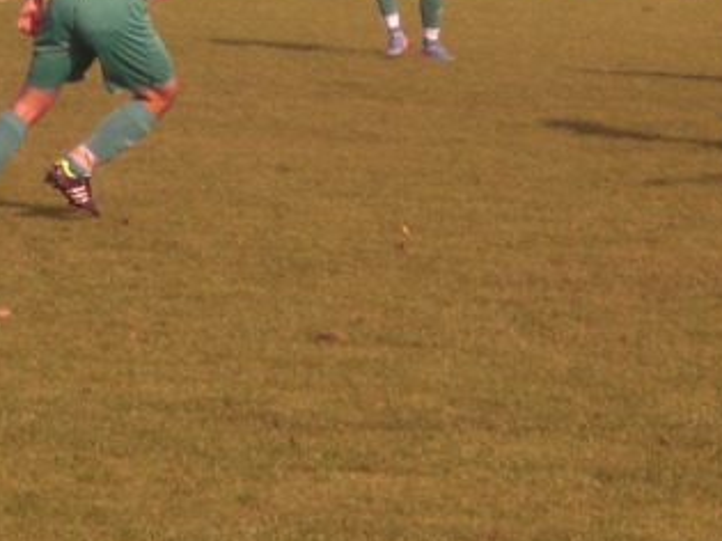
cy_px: 2
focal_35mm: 386
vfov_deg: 3.8
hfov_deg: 5.1
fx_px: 8048
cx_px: 178
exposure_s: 1/250
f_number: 5.9
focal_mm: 18.9
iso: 64
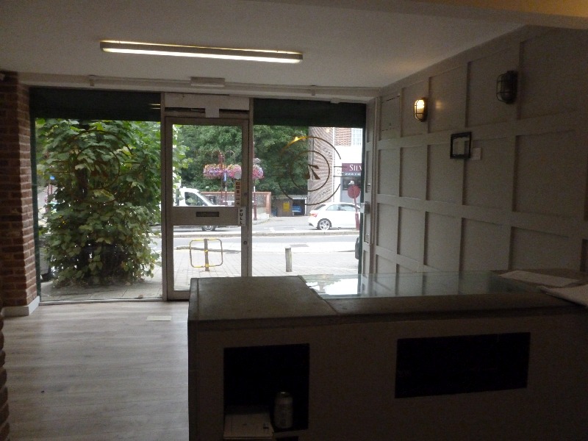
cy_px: 220
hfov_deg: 63.4
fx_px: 476
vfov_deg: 49.7
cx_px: 294
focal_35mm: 28
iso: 800
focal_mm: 5
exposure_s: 1/640
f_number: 3.3
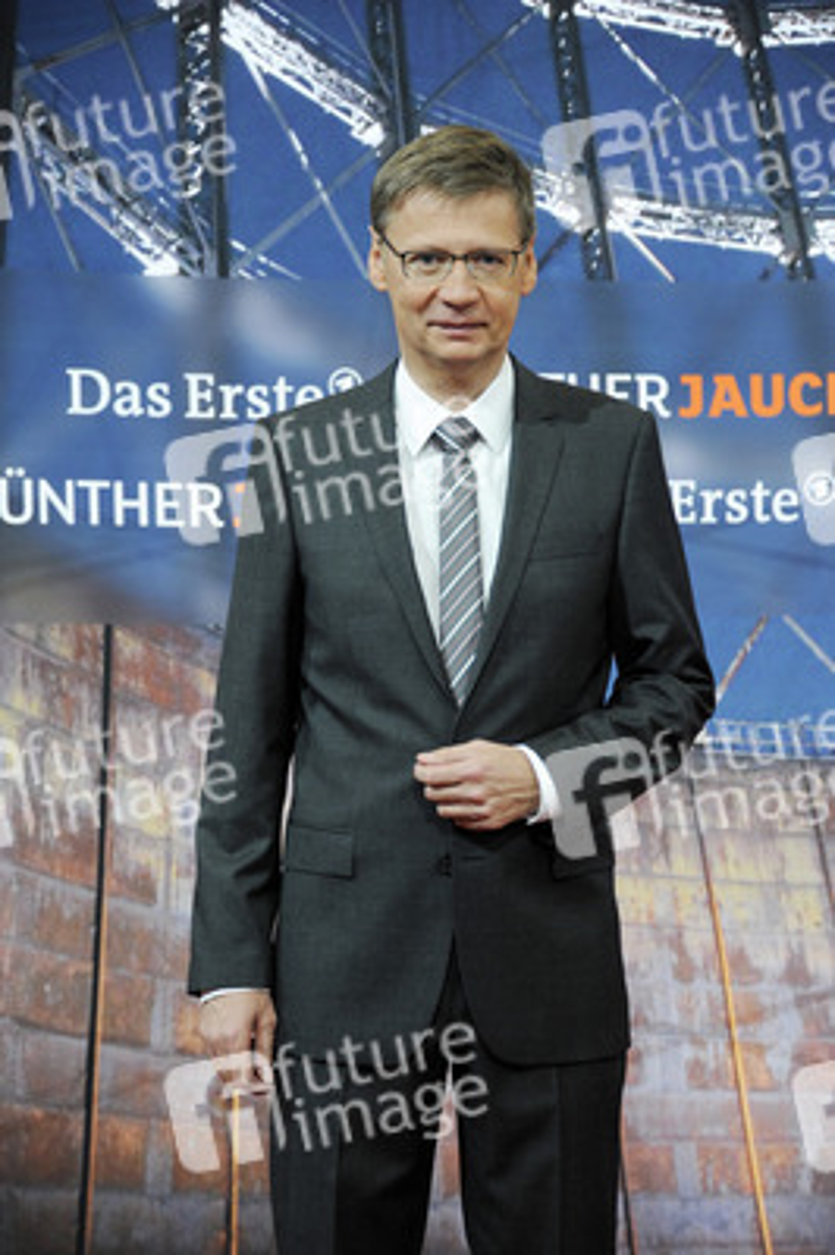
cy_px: 628
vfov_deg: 16.8
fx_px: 4252
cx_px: 418
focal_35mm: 122
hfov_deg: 11.2
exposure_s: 1/160
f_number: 5.6
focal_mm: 122
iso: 1600
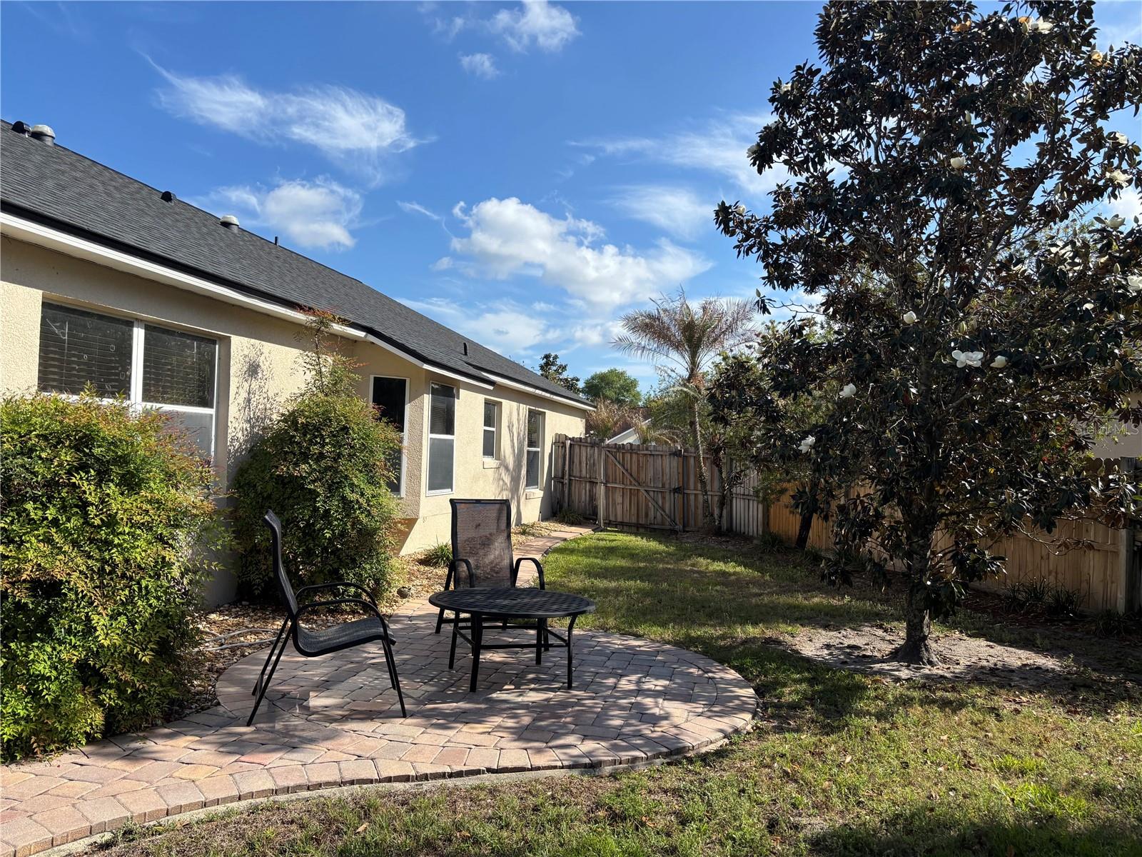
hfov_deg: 67.3
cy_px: 428
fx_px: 858
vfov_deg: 53.1
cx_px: 571
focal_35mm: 26
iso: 50
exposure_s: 1/2857
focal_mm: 5.96
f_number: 1.6
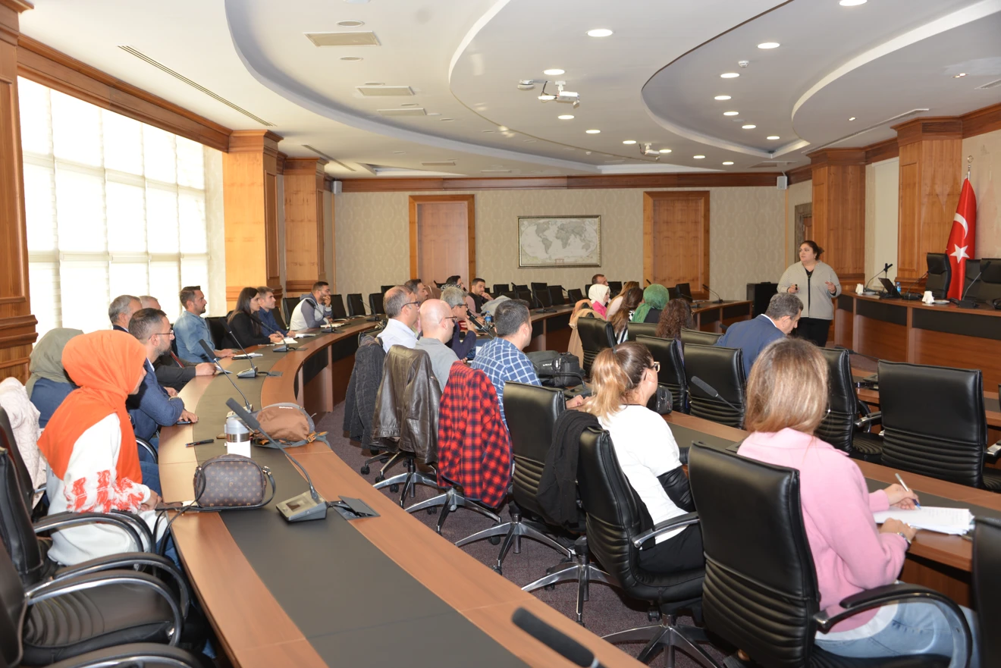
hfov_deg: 53.1
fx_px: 1001
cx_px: 500
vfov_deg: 36.9
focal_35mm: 36
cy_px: 334
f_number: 4.5
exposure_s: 1/60
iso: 160
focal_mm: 36
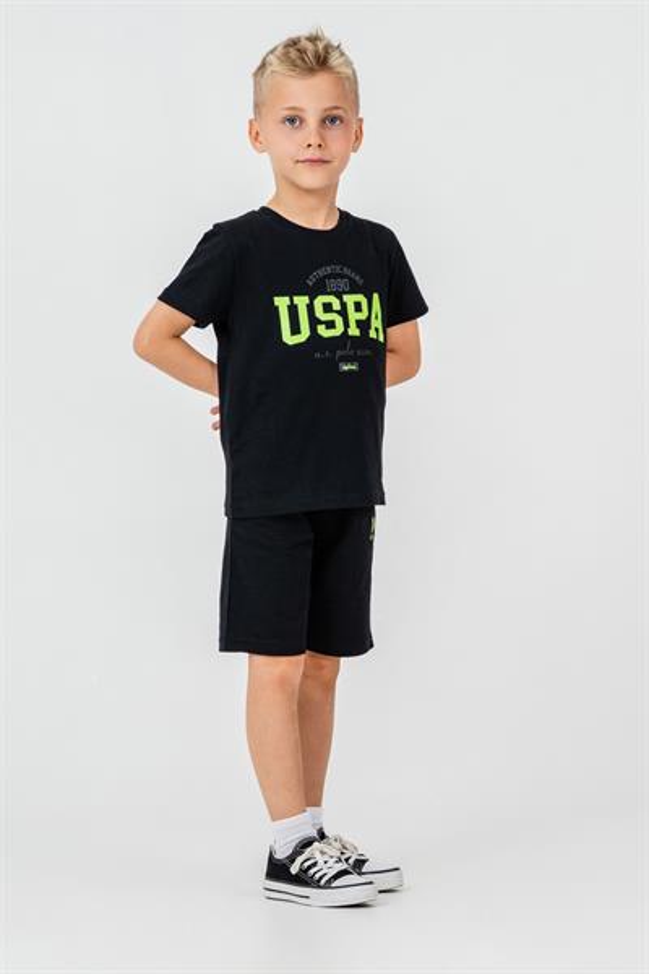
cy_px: 487
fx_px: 2839
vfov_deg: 19.5
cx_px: 324
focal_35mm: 105
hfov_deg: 13.0
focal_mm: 70
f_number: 7.1
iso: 125
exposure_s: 1/160
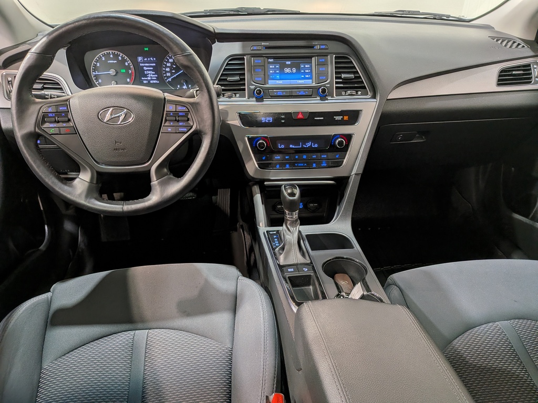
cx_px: 269
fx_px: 373
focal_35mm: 24
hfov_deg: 71.6
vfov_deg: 56.8
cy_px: 202
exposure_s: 1/120
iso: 30
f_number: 1.7
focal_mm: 4.53
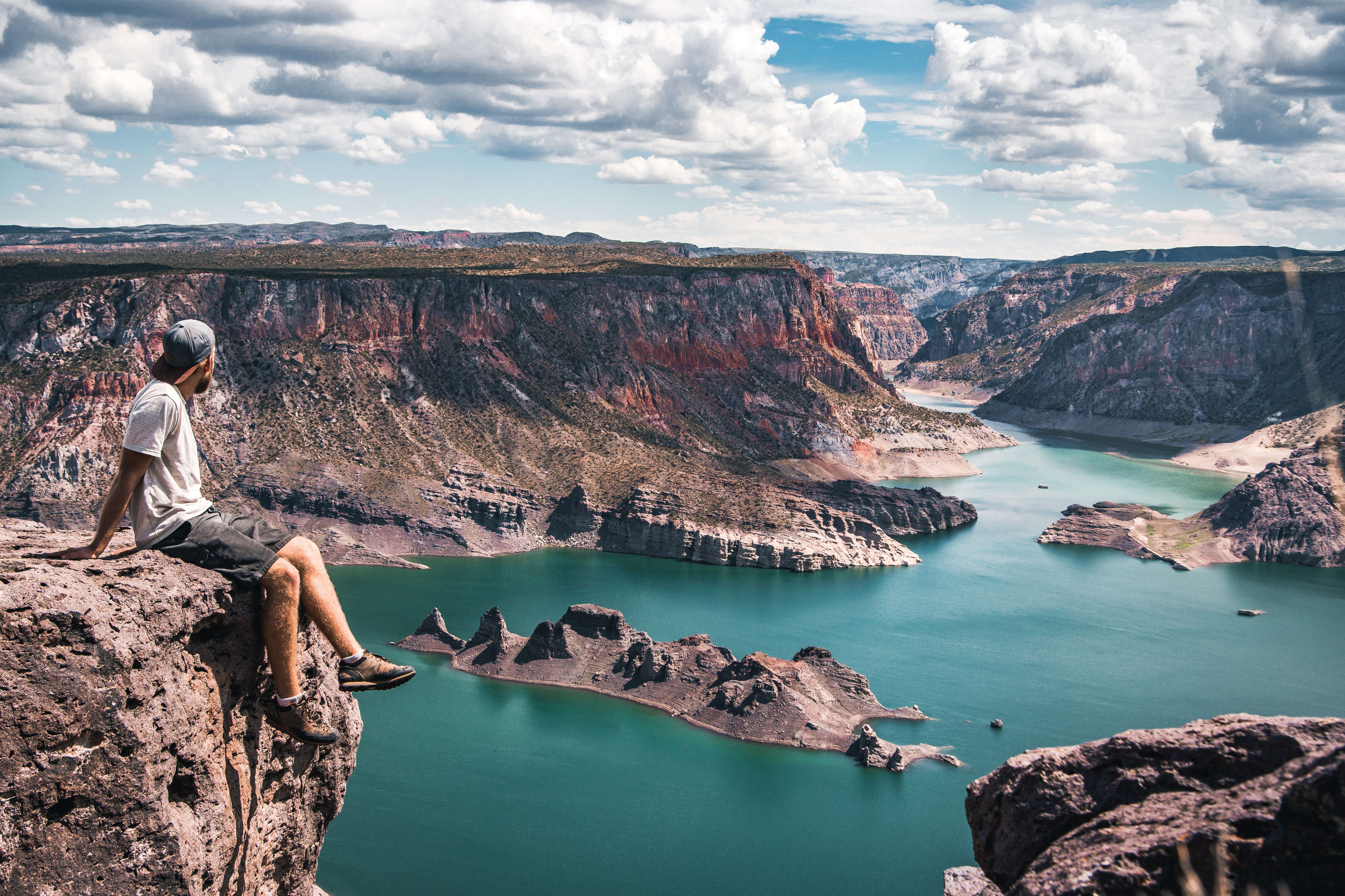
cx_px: 672
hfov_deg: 46.4
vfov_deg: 31.9
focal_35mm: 42
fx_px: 1569
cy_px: 448
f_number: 8
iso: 100
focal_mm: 28
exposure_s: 1/320
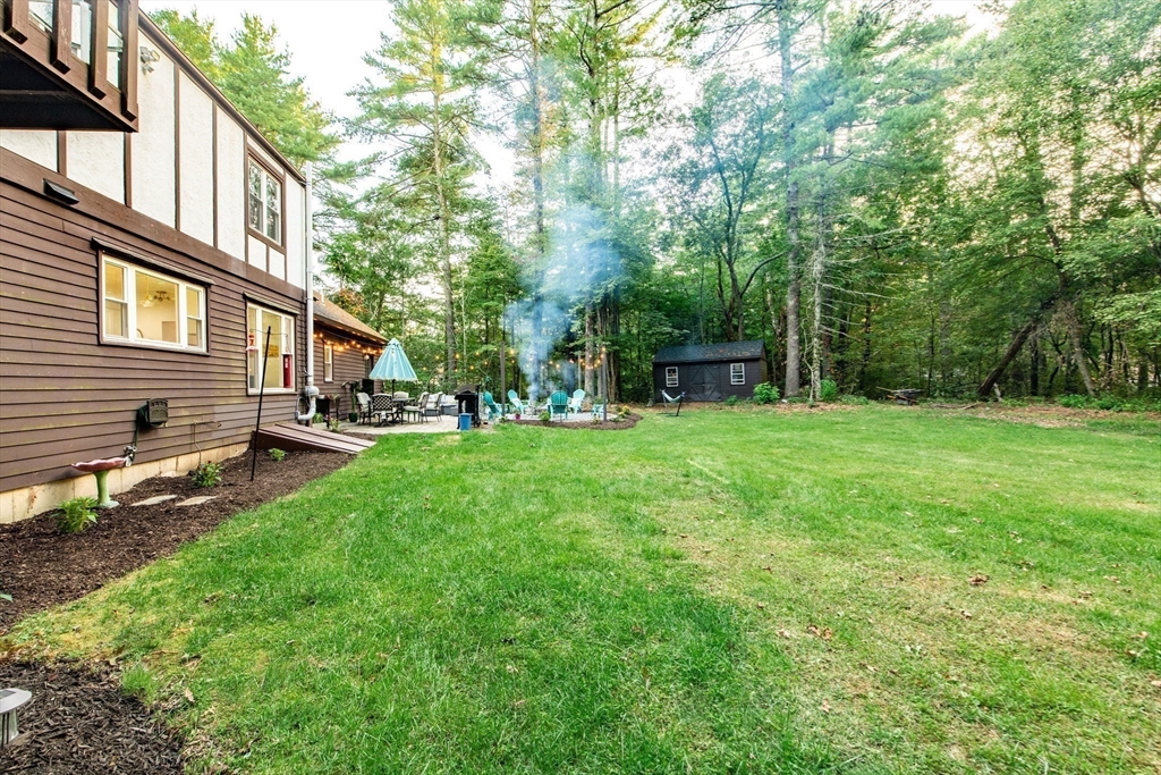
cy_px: 388
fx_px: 452
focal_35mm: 14
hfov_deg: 104.2
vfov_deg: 81.2
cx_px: 580
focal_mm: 14
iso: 800
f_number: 10
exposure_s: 1/15
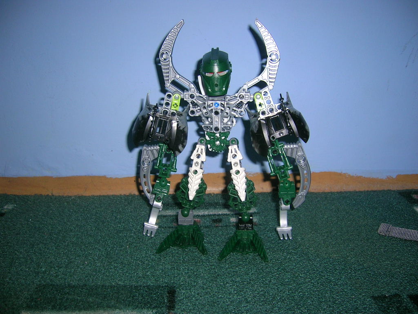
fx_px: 423
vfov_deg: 40.7
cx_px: 209
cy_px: 157
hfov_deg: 52.6
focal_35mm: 35
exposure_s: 1/60.1
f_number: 2.8
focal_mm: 5.4
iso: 50
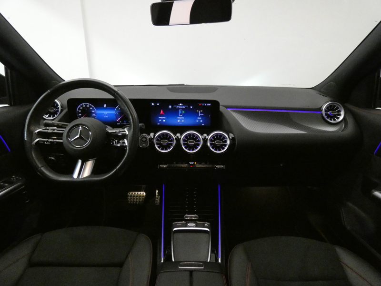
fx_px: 220
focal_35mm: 20
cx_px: 190
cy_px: 143
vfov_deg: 66.0
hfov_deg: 81.7
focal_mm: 3.6
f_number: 2.8
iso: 1600
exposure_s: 1/60
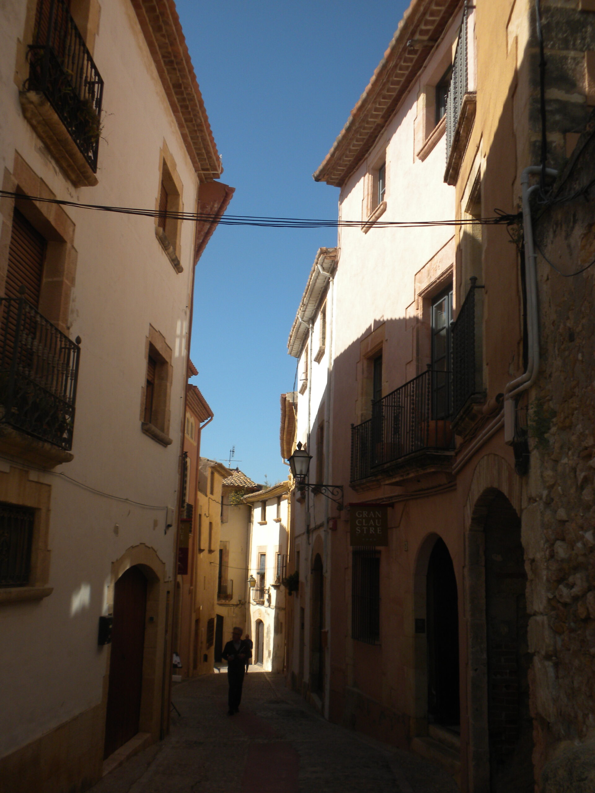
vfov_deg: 50.1
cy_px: 396
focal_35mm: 37
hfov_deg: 38.7
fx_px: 848
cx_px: 298
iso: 64
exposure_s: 1/115
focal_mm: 6.6
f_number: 10
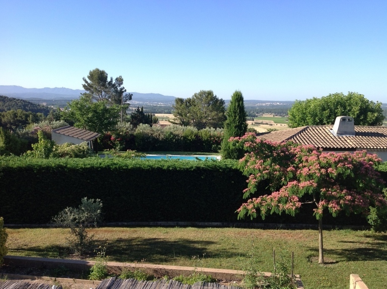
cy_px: 144
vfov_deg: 40.6
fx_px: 391
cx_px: 194
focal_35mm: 35
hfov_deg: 52.7
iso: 80
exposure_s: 1/864
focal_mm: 4.28
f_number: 2.4
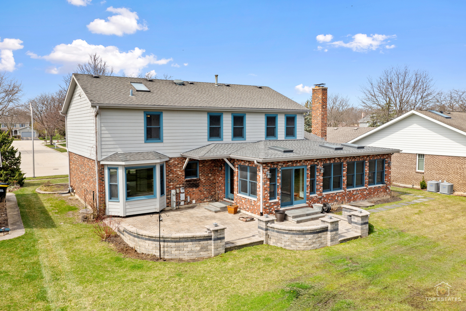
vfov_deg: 46.4
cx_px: 233
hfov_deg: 65.5
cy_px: 156
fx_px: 362
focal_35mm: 28
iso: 100
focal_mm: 10.26
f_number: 5.6
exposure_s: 1/200
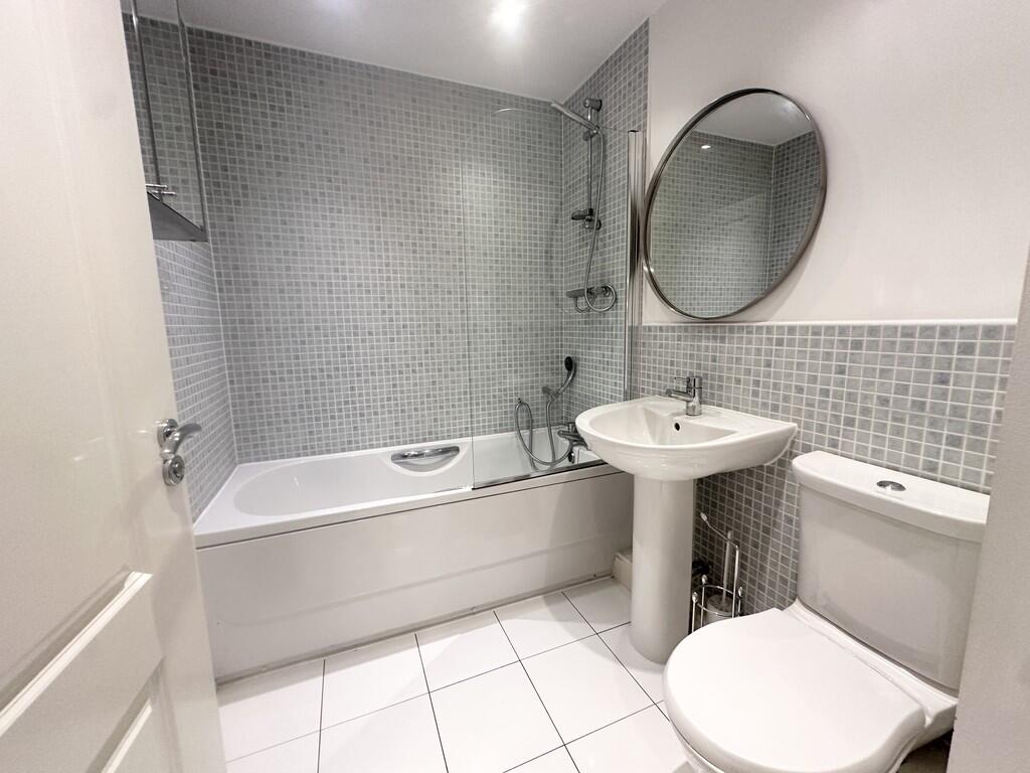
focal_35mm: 14
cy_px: 386
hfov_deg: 102.1
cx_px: 515
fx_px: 417
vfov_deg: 85.7
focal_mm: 2.22
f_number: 2.2
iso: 320
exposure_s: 1/100
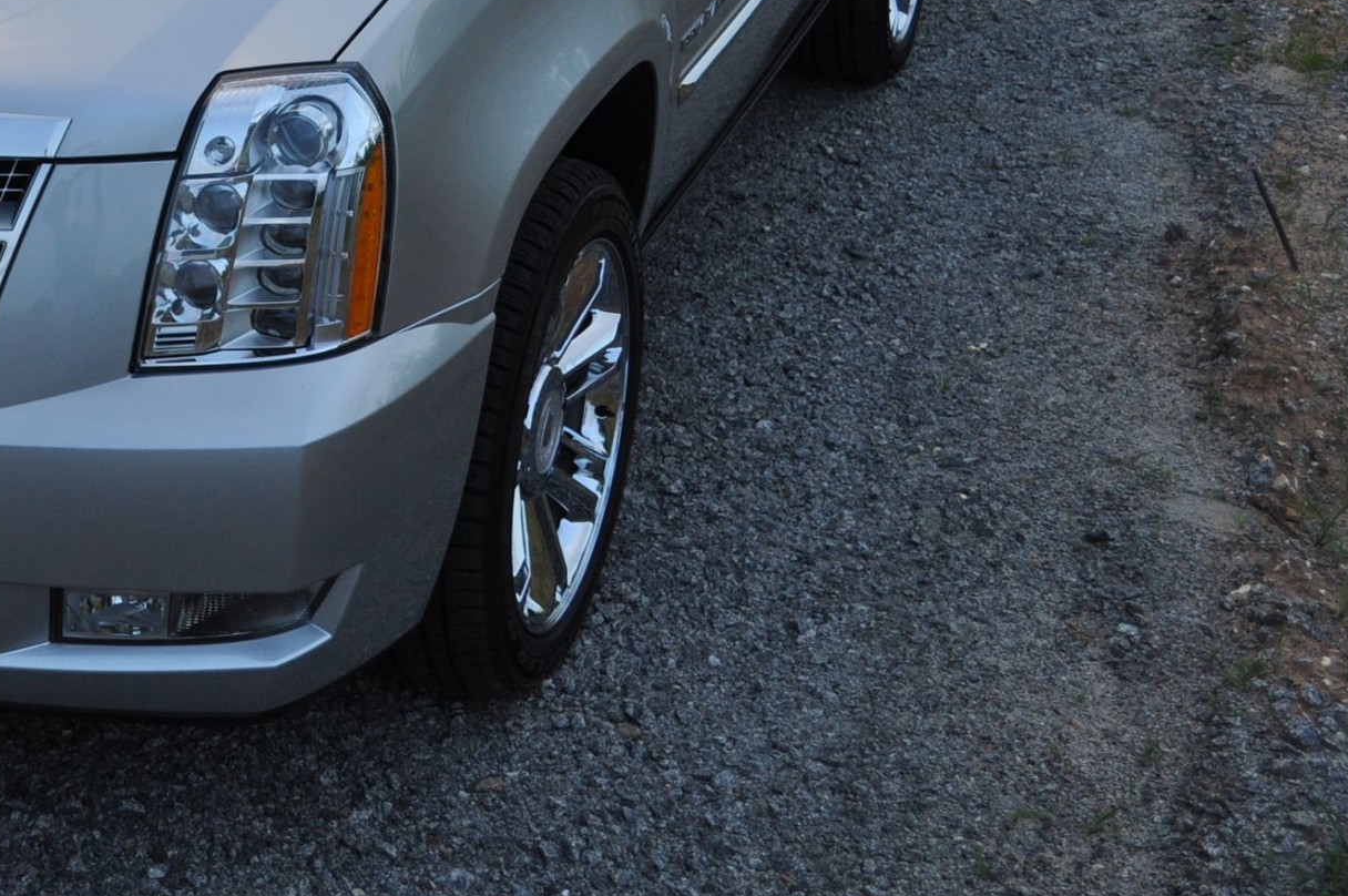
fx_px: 2768
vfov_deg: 18.0
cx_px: 188
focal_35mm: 74
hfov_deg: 26.6
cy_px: 35
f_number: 4.5
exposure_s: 1/80
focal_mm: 24
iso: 400
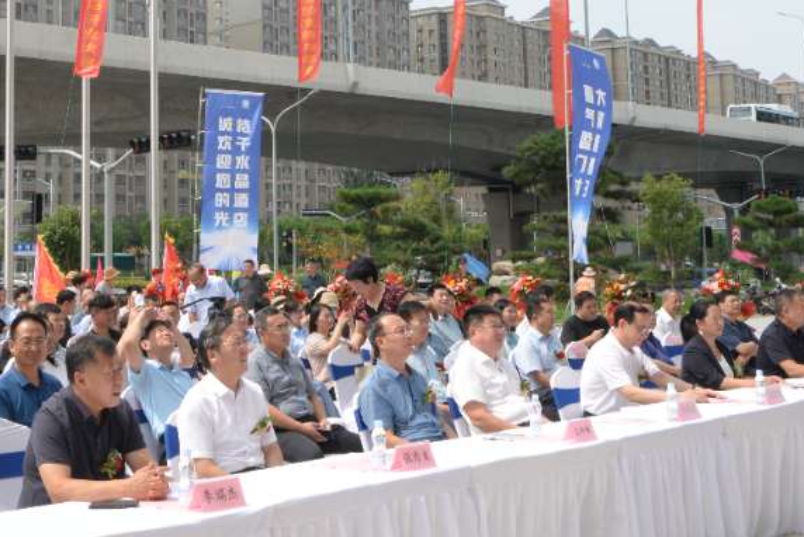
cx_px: 212
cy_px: 89
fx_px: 1452
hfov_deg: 30.5
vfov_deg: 20.6
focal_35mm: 65
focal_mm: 31
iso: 640
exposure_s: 1/320
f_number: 16
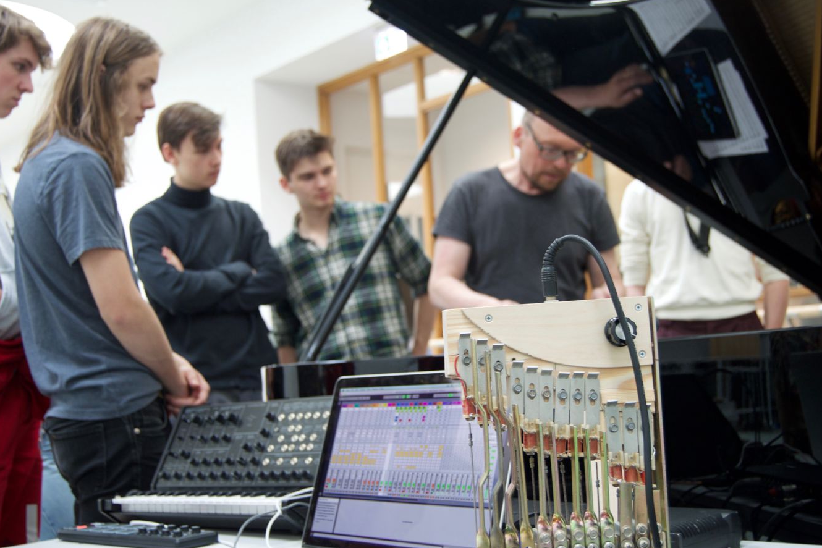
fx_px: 1085
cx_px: 404
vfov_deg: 28.4
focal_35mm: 48
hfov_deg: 41.5
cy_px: 276
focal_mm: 31
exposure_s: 1/30
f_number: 5
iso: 400
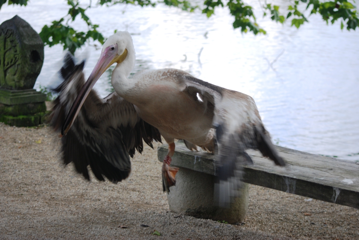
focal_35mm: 105
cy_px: 120
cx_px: 180
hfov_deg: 19.4
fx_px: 1048
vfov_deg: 13.1
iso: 200
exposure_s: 1/320
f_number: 4.5
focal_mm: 70
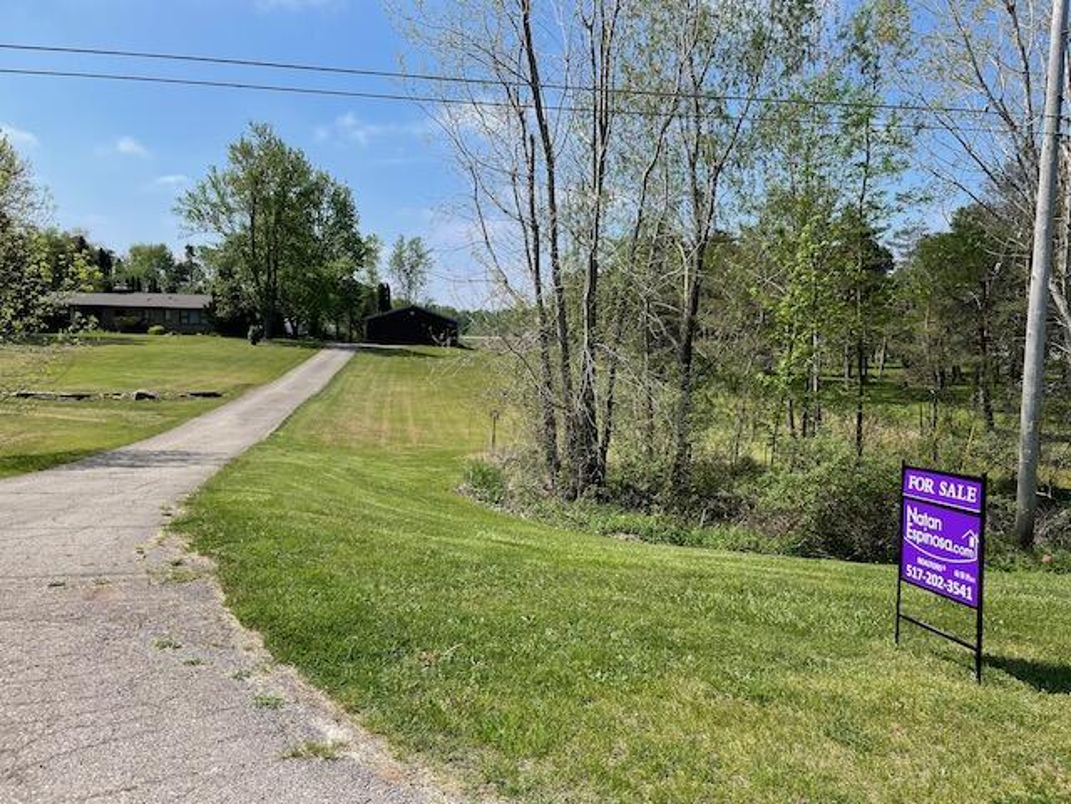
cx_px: 536
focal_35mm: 26
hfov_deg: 67.3
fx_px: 804
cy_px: 402
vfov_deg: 53.1
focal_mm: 4.2
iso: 32
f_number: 1.6
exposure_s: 1/3040
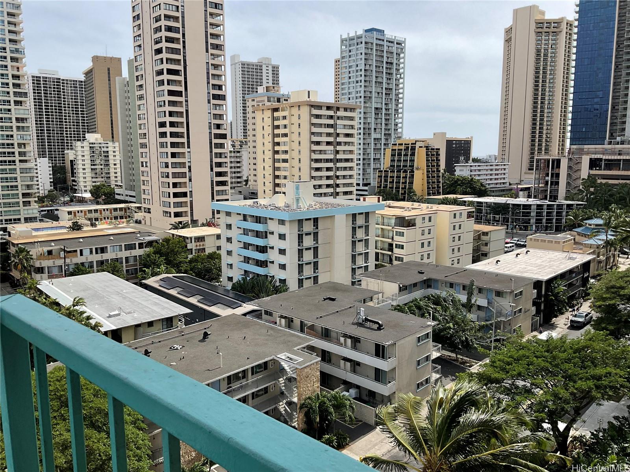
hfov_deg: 61.7
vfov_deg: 48.2
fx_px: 528
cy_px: 236
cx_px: 315
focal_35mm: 29
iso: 16
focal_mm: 3
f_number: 1.8
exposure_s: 1/1912
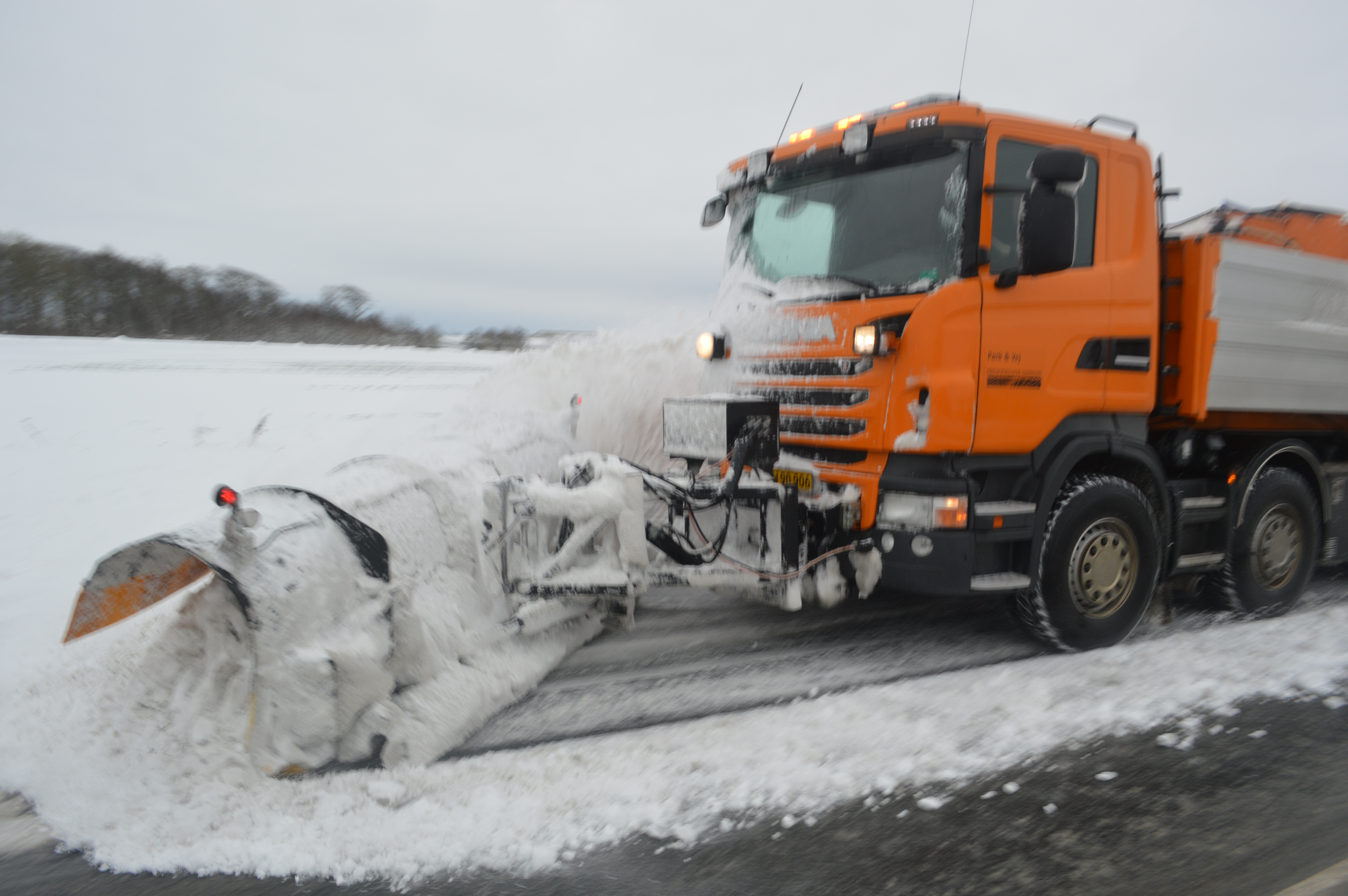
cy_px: 448
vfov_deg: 47.8
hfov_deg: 67.4
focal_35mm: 27
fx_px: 1010
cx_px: 674
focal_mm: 18
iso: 180
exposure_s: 1/125
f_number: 5.6
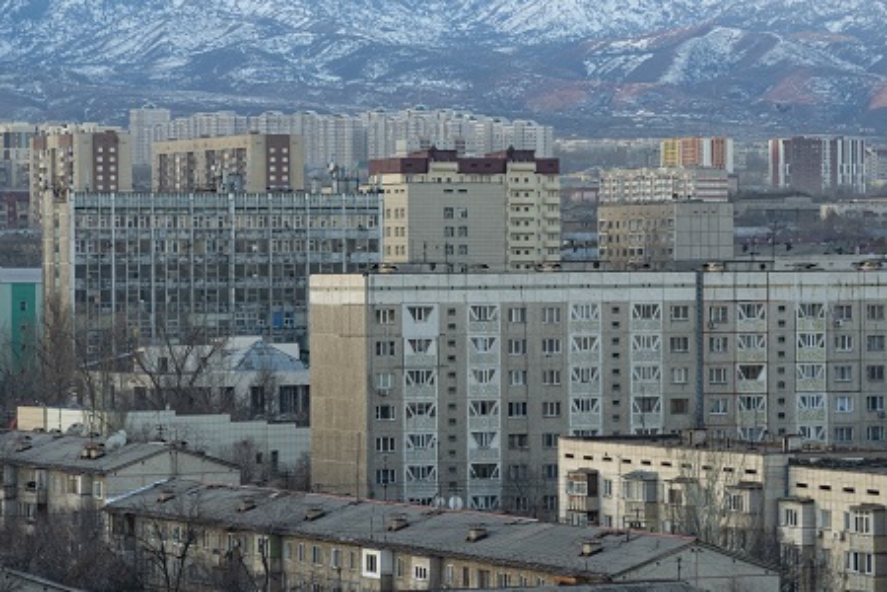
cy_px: 296
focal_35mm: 158
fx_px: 3880
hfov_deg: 13.0
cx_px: 444
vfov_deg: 8.7
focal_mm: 105
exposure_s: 1/15
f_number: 22
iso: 100
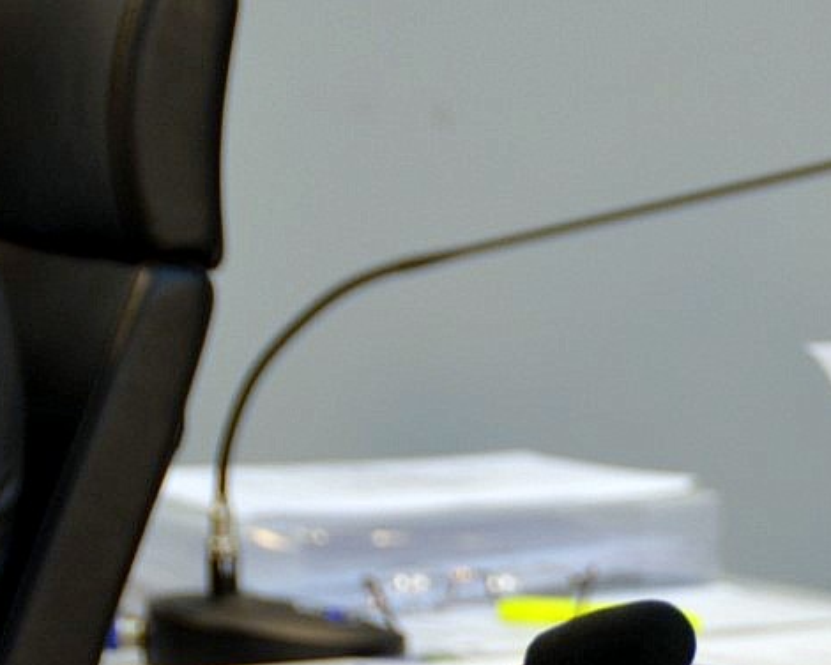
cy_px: 642
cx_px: 1262
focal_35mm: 436
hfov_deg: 4.4
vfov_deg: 3.5
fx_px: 10723
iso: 400
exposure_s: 1/100
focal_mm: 90
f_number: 5.3
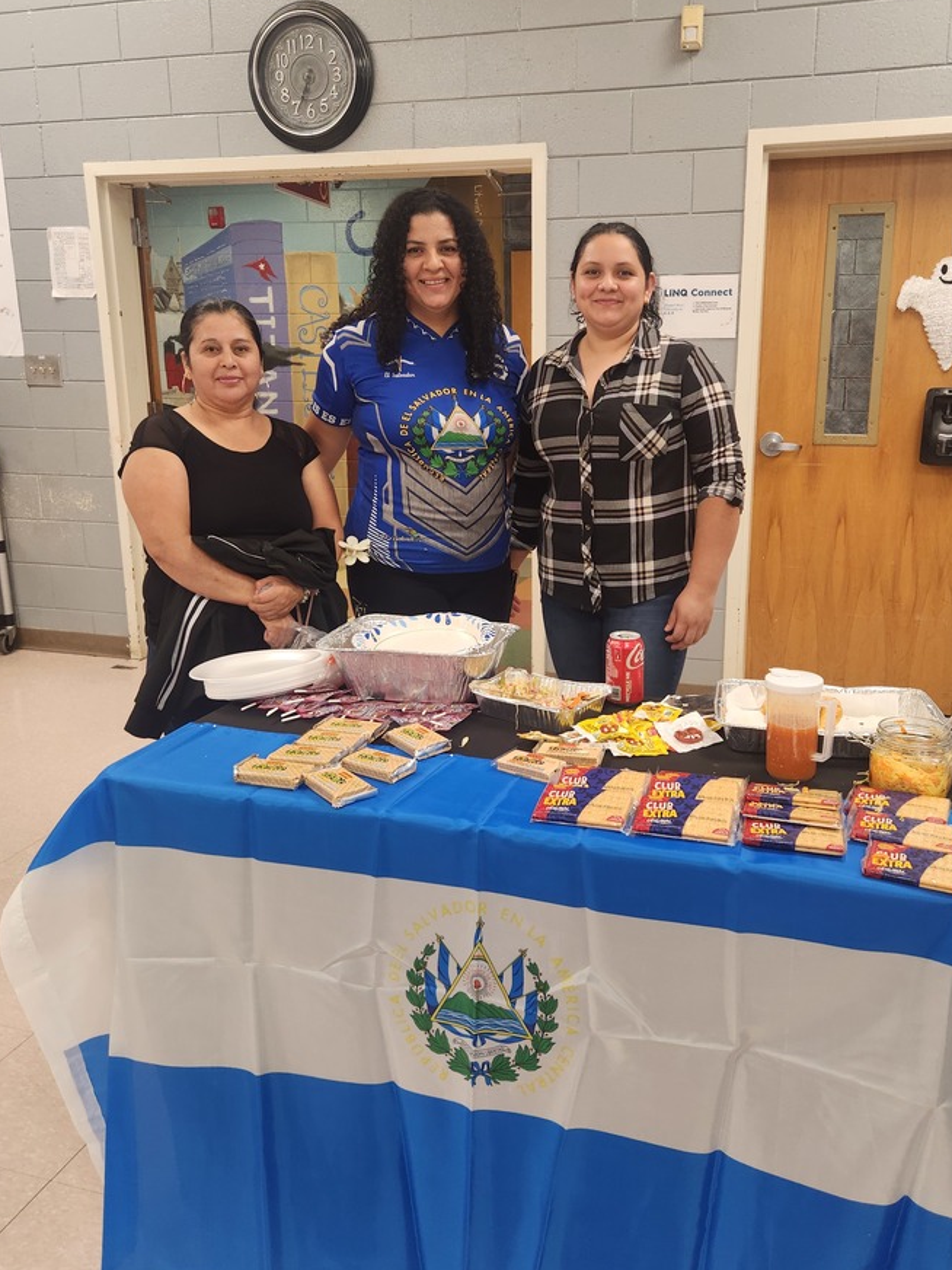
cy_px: 584
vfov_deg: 65.2
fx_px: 990
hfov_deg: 51.2
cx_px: 544
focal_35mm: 27
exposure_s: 1/180
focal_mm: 5.4
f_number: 1.8
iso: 200
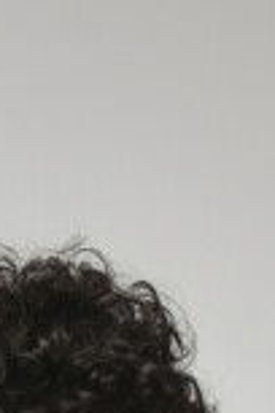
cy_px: 1274
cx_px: 243
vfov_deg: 6.3
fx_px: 3414
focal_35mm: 298
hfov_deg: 4.6
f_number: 5
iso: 400
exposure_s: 1/125
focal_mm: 38
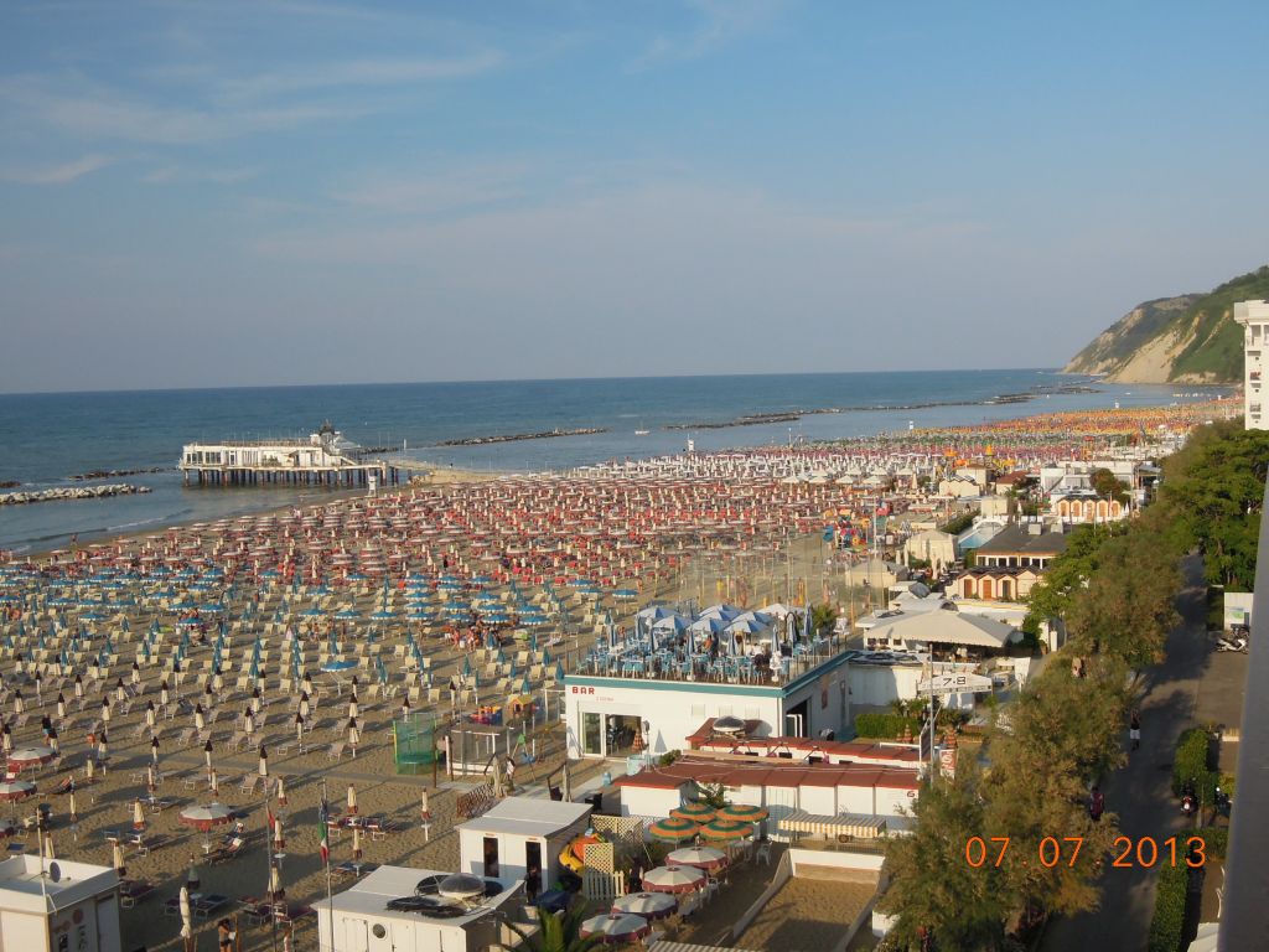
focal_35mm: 45
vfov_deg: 32.2
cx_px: 634
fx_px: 1650
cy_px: 476
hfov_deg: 42.1
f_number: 4
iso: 160
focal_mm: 8.1
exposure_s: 1/1600
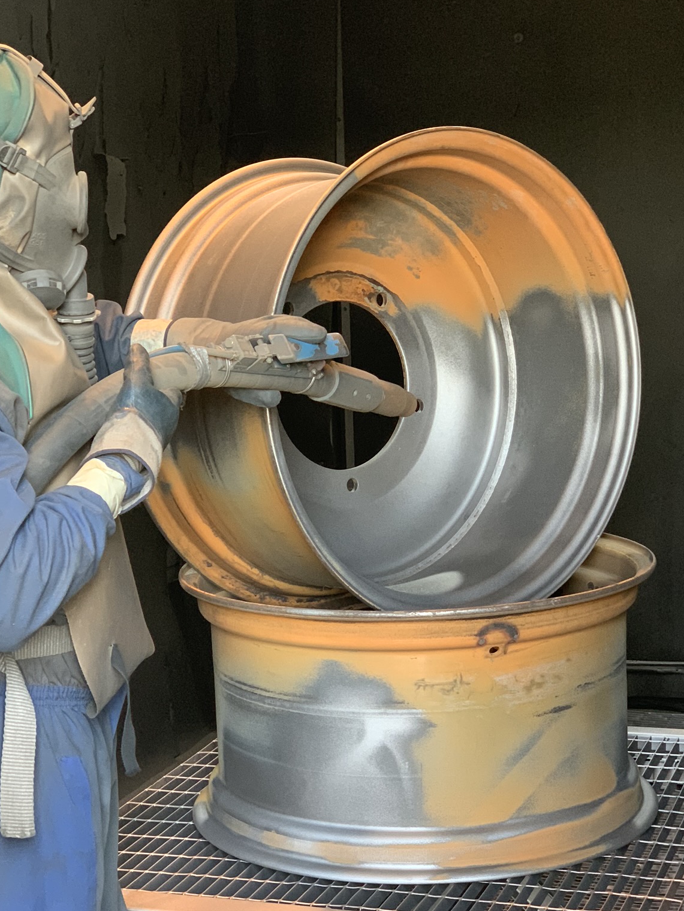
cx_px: 293
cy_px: 576
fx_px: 1844
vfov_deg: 27.7
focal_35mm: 70
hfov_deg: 21.0
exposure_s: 1/60
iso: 200
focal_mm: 6
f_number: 2.4
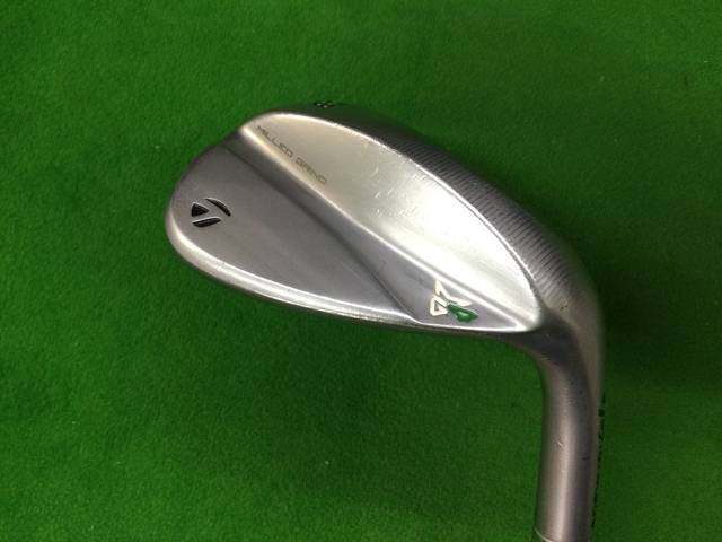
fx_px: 647
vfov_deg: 45.4
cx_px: 361
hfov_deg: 58.4
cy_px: 271
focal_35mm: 31
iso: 64
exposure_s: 1/30
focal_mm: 3.3
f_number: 2.4
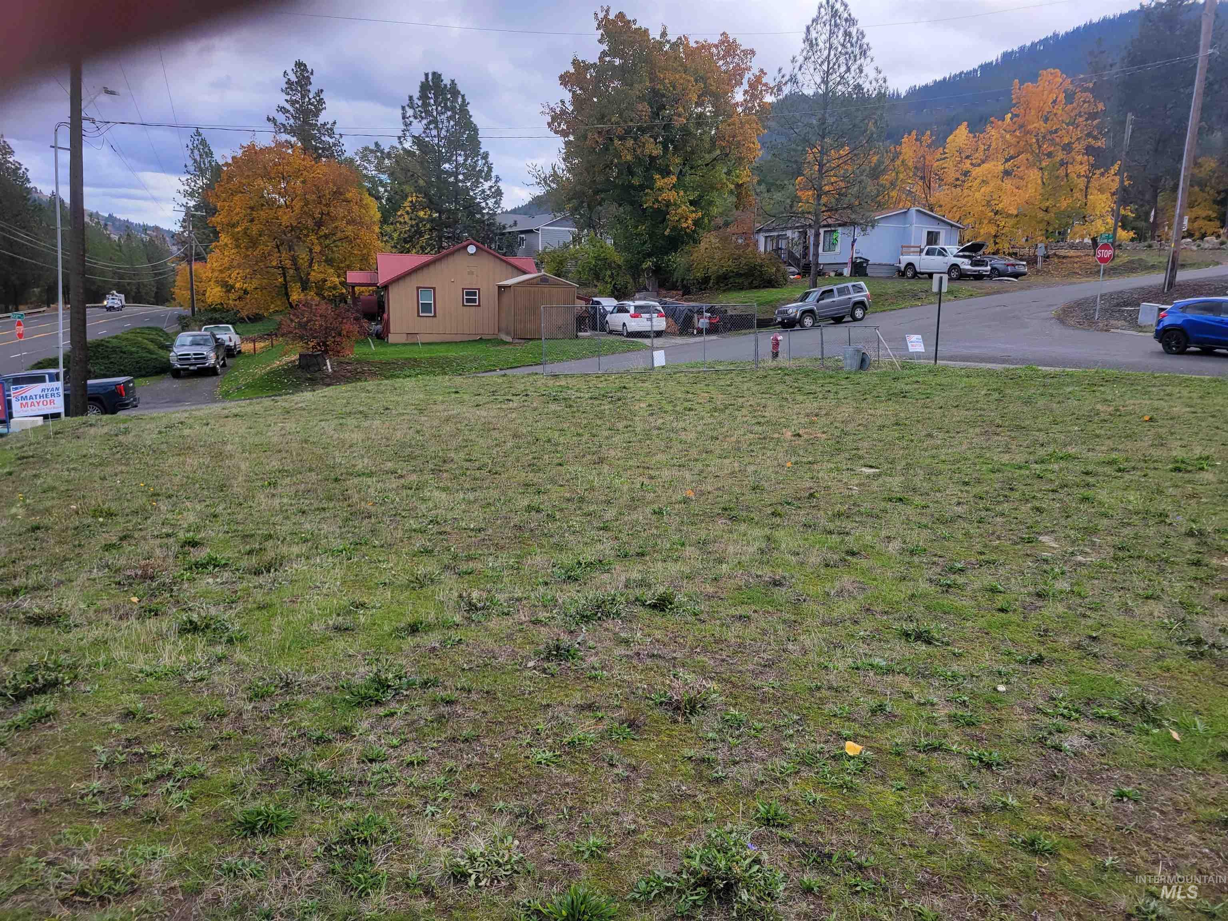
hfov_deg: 67.3
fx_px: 922
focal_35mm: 26
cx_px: 614
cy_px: 460
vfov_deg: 53.1
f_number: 1.8
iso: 40
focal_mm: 5.4
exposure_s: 1/347
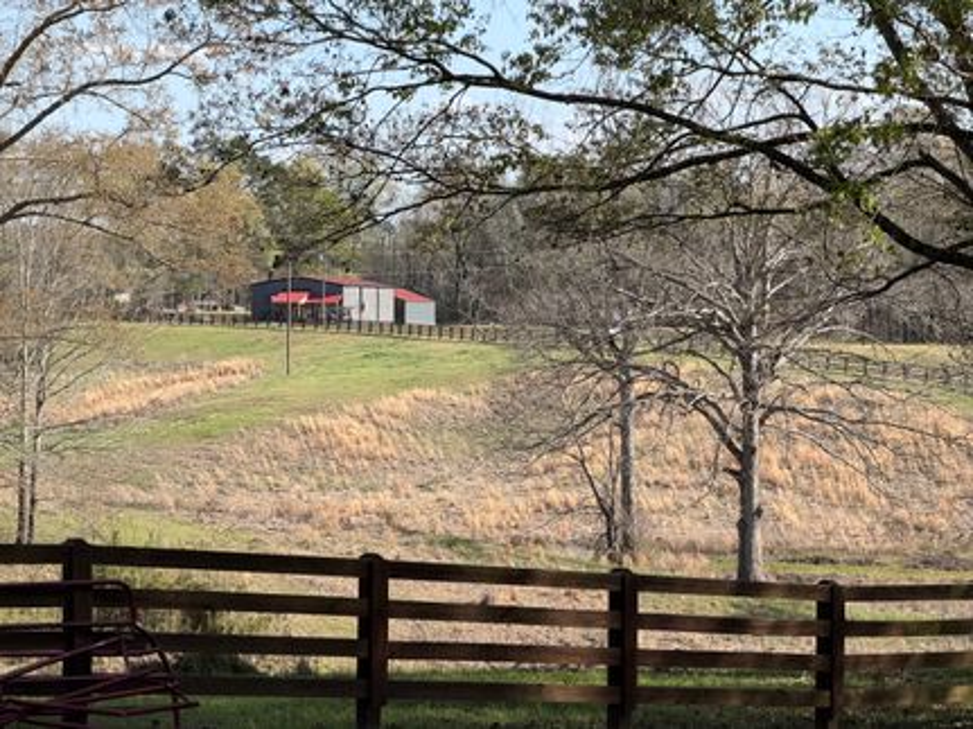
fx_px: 2810
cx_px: 486
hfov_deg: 19.6
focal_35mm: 100
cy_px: 364
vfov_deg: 14.8
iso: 50
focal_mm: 16.89
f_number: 2.8
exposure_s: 1/638
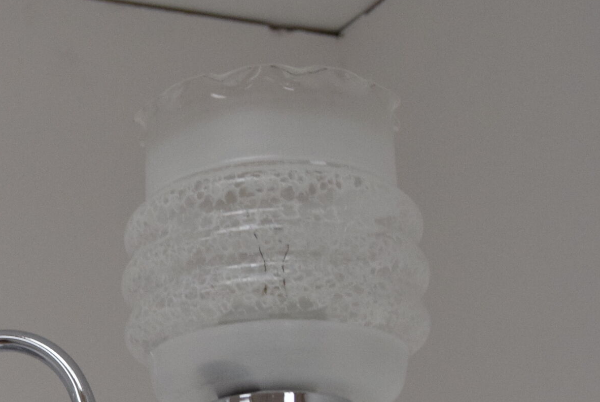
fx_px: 2152
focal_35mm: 129
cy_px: 375
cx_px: -156
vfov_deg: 10.6
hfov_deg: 15.2
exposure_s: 1/160
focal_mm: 34
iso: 1600
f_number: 6.3
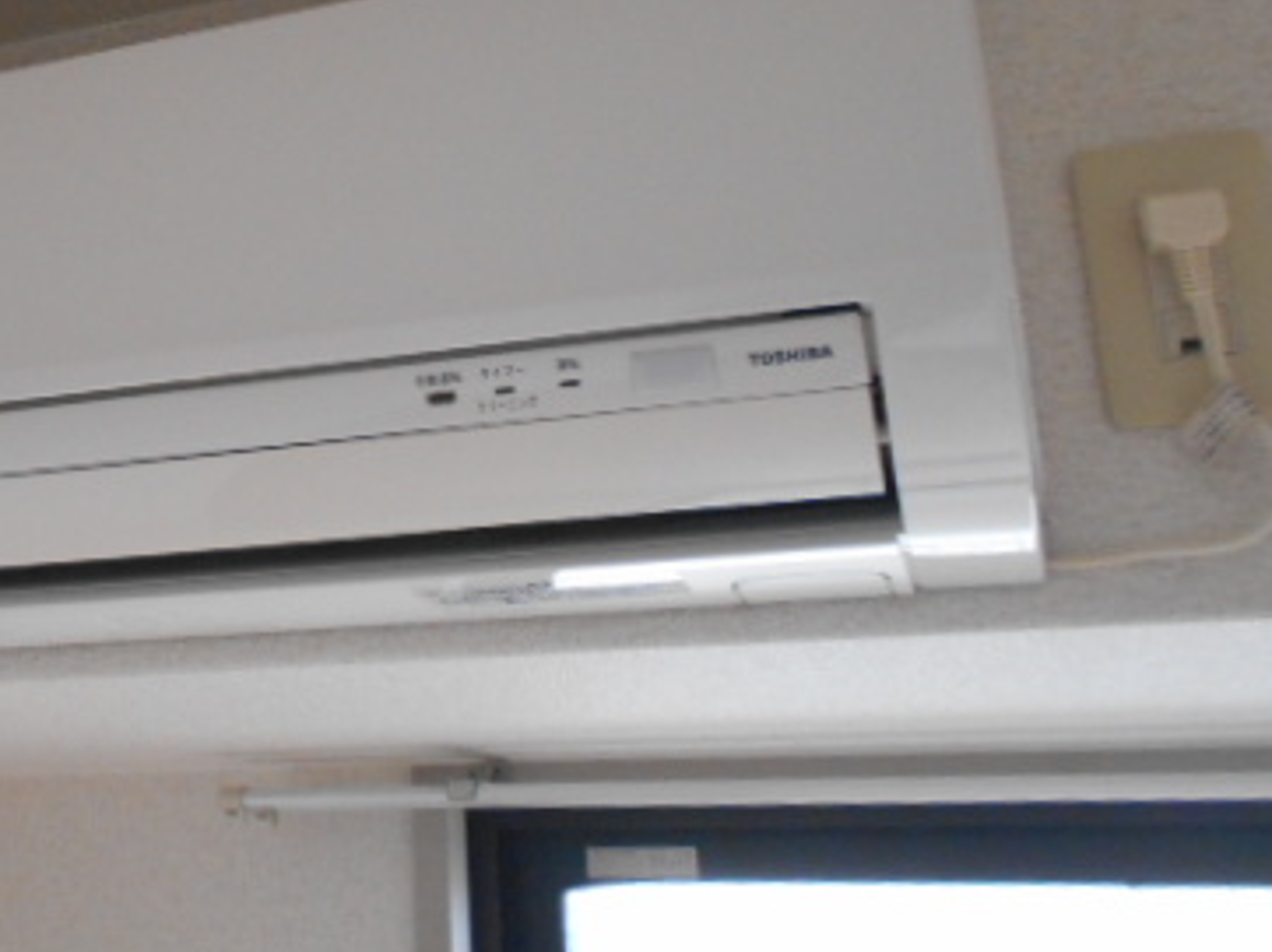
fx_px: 1689
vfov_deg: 31.2
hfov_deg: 39.3
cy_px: 295
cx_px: 214
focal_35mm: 46
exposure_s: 1/30
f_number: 3.2
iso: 360
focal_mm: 4.6
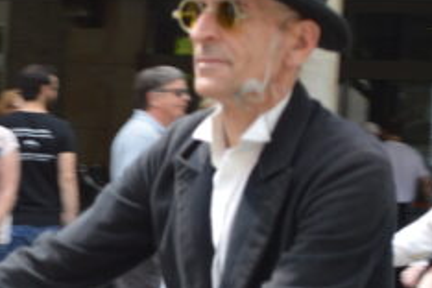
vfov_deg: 6.7
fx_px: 2475
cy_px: 186
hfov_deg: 9.9
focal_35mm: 206
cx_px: 36
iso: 110
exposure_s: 1/125
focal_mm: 55
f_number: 5.6
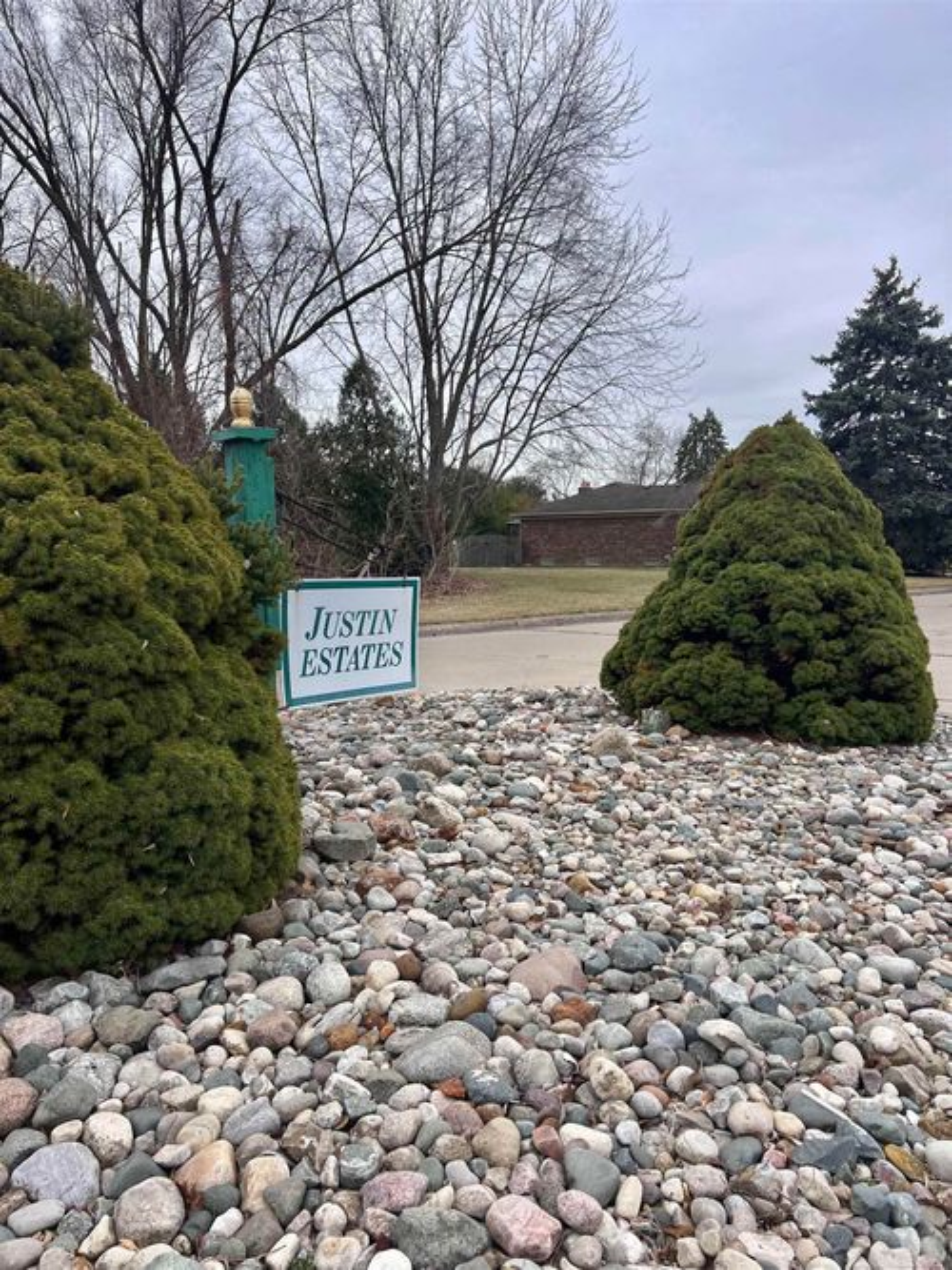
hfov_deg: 53.0
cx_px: 476
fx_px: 954
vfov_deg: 67.3
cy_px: 635
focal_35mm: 26
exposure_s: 1/1972
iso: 50
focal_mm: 5.7
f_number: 1.5
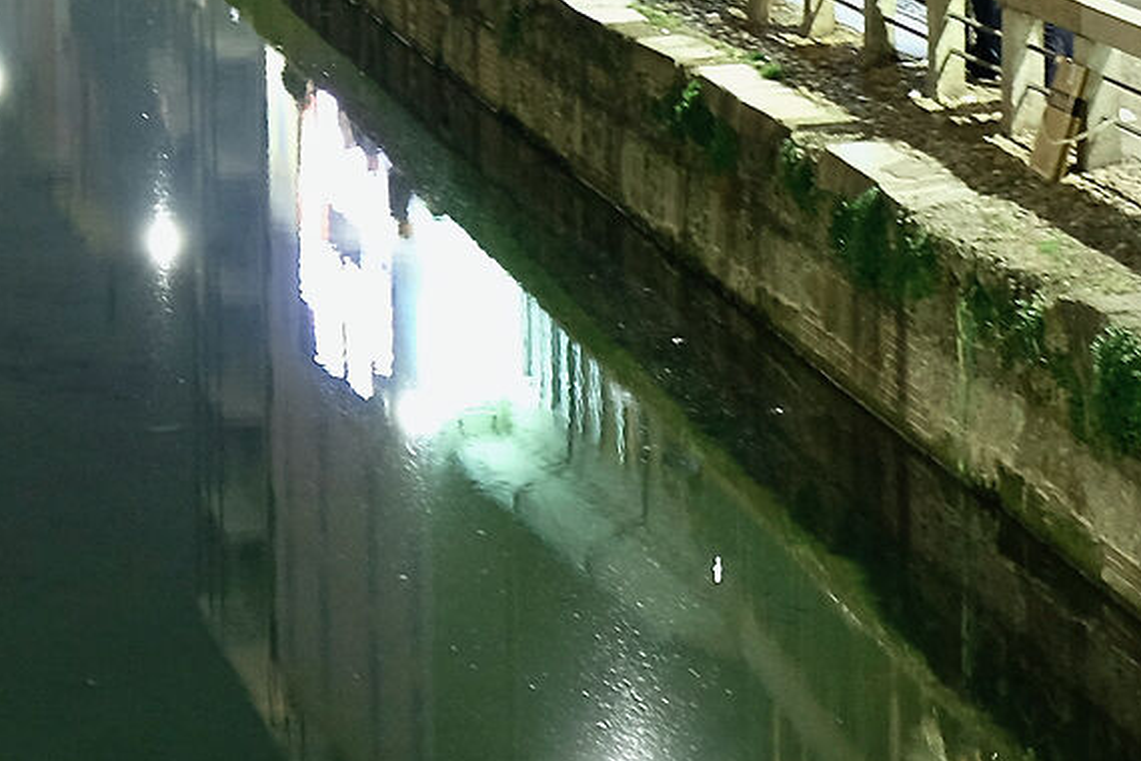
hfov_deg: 12.3
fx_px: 5071
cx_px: -496
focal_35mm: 160
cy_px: -417
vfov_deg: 8.4
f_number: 3.2
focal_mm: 25.4
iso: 800
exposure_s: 1/1.5
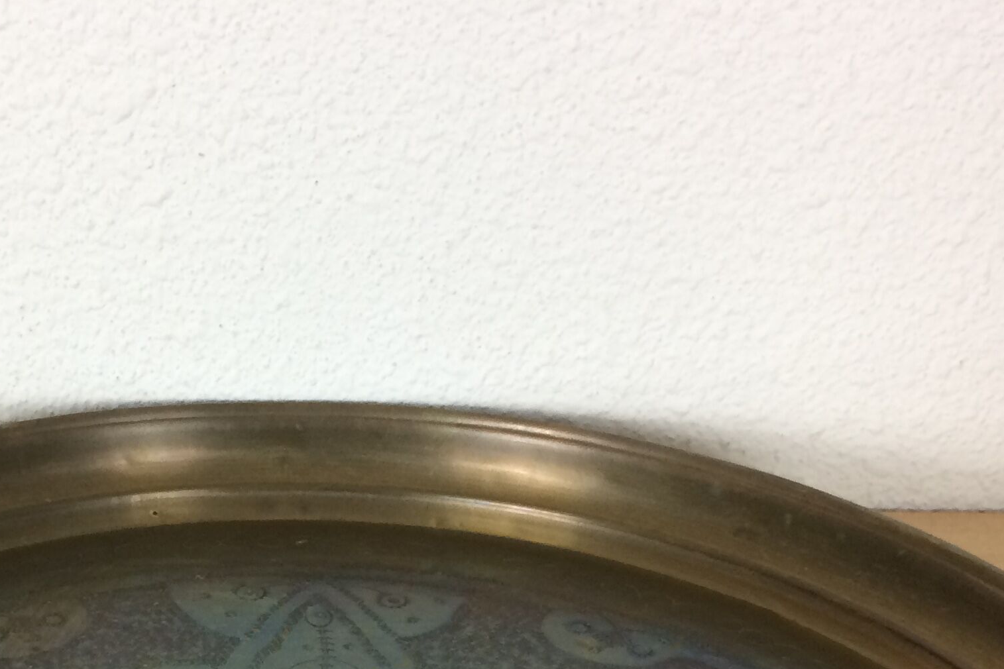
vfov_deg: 19.8
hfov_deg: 30.5
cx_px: 277
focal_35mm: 65
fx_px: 1813
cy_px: 775
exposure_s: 1/33
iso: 50
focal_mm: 4.15
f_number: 2.2
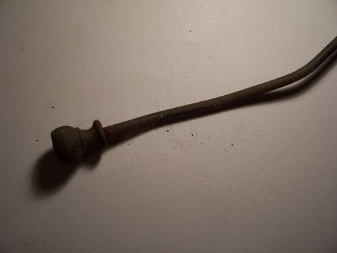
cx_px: 168
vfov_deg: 41.8
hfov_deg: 54.0
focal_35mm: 34
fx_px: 331
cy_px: 126
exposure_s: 1/180
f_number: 2.7
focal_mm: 5.6
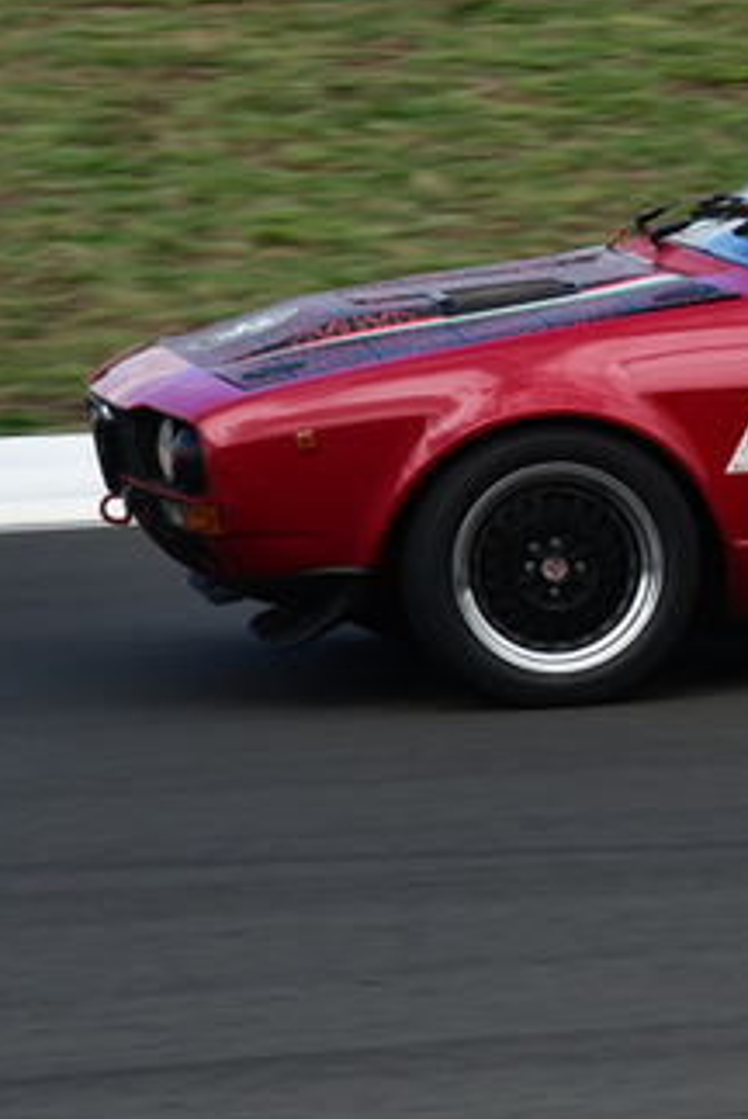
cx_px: 1295
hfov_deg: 4.6
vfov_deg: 6.9
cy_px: 236
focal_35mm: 297
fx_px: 9236
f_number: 8
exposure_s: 1/400
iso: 200
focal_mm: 80
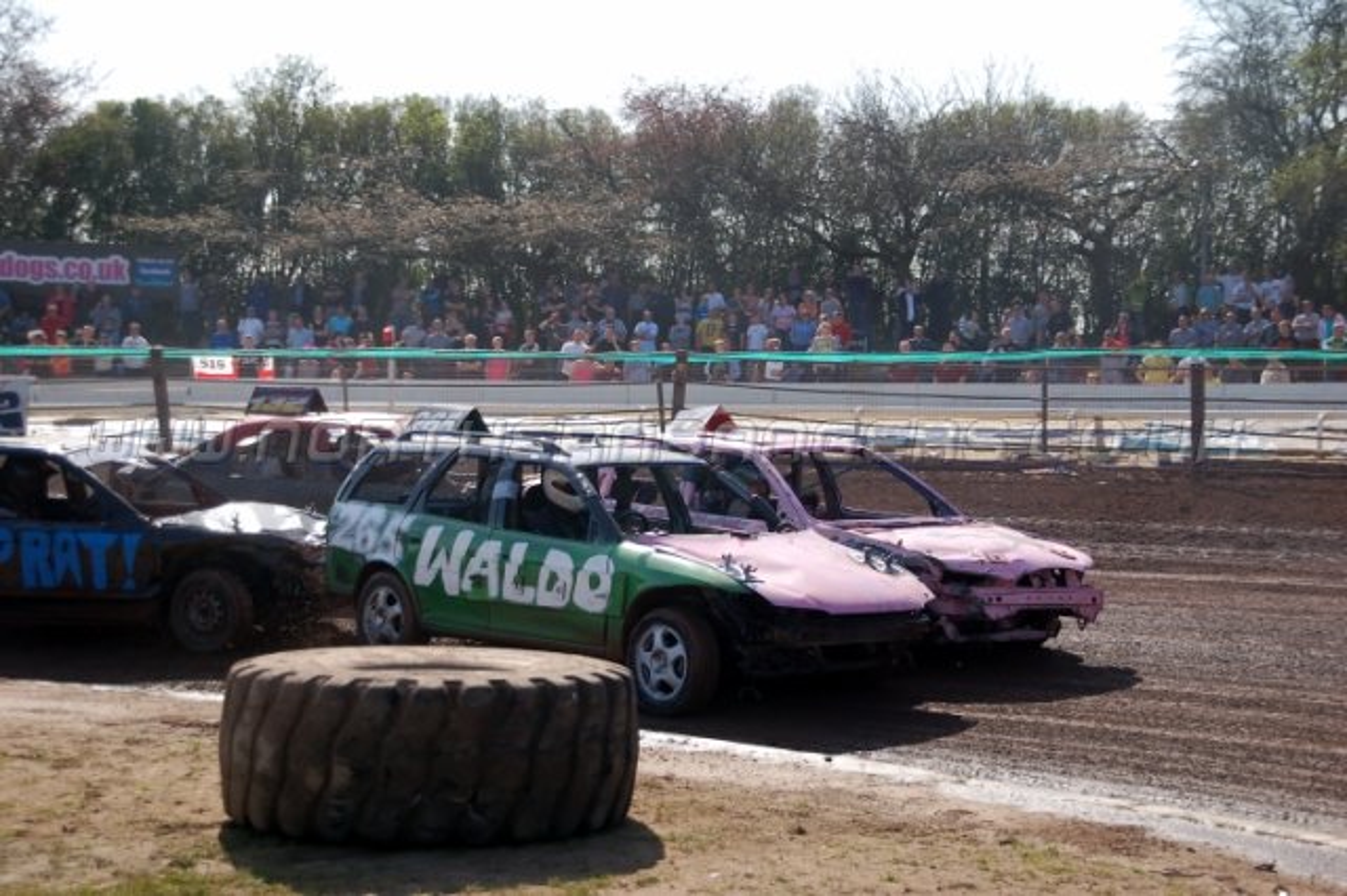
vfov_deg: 19.7
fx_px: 2580
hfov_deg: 29.3
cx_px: 674
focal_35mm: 69
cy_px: 448
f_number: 5
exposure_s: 1/1000
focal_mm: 46
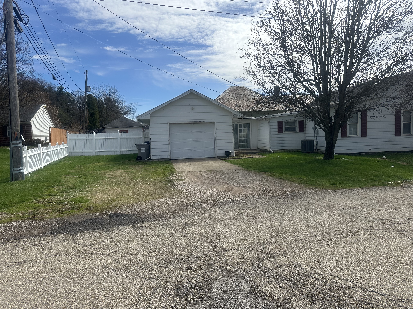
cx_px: 206
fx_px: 286
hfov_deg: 71.6
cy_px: 154
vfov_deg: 56.8
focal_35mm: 24
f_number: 1.78
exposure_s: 1/4762
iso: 80
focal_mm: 6.86
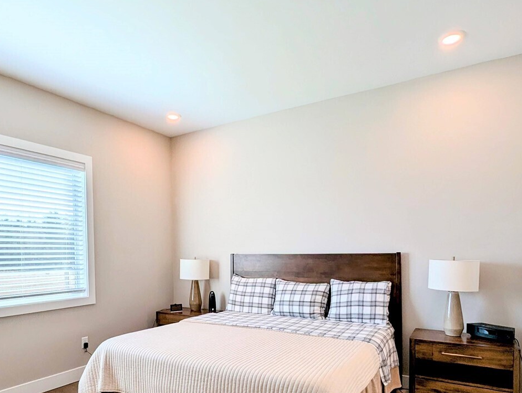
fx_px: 332
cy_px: 264
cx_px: 240
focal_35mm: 22
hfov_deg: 76.2
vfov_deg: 59.7
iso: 36
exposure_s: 1/359
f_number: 2.2
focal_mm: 1.95
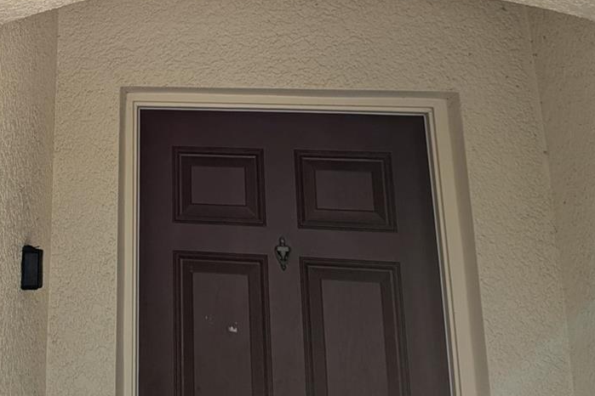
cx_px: 29
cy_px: -73
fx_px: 942
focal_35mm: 57
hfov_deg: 32.8
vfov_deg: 22.1
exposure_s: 1/612
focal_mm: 6.81
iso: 53
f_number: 1.85
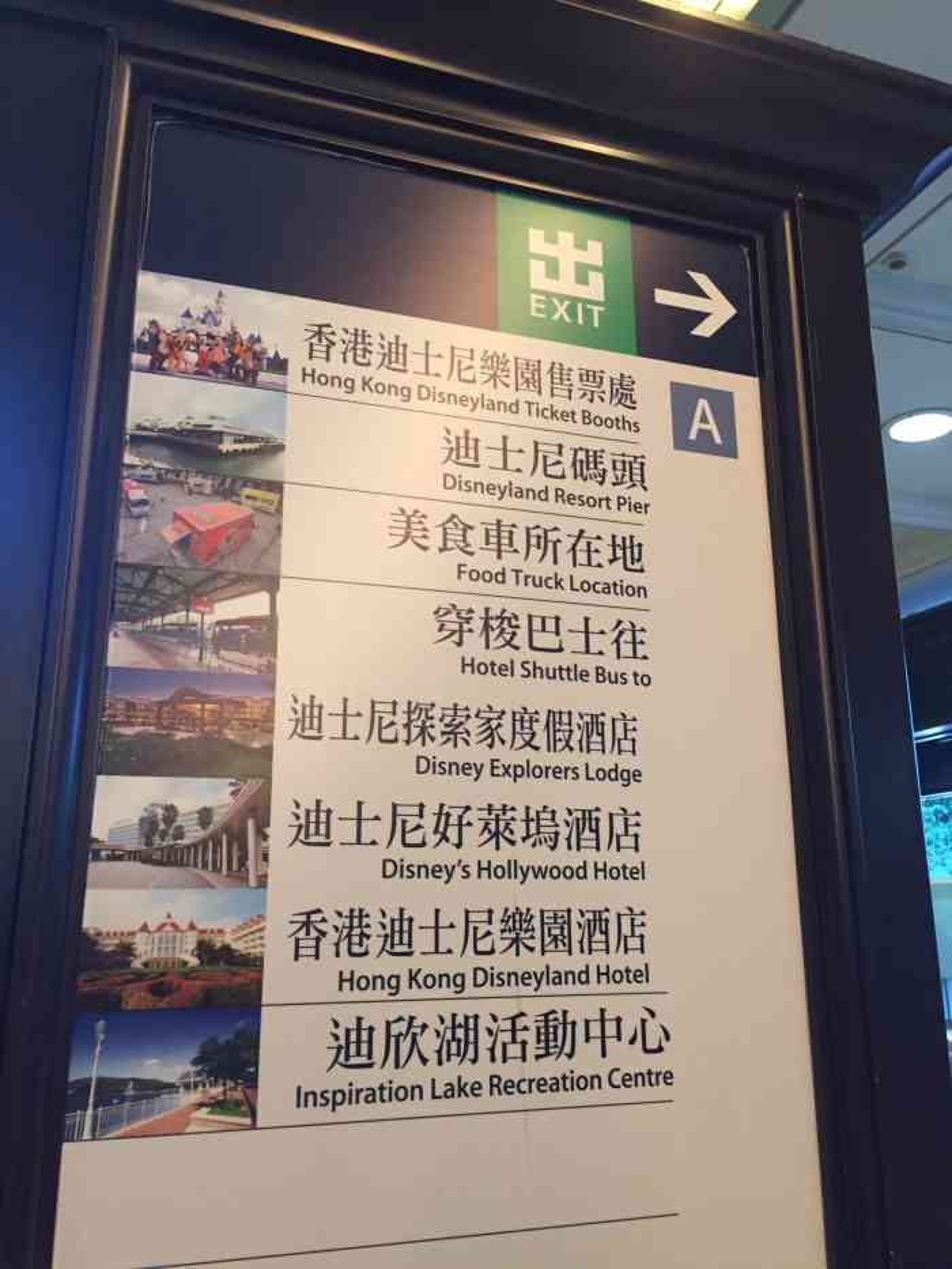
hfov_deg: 48.2
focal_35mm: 29
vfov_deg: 61.7
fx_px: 1063
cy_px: 634
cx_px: 476
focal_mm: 4.15
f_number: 2.2
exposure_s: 1/33
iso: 200
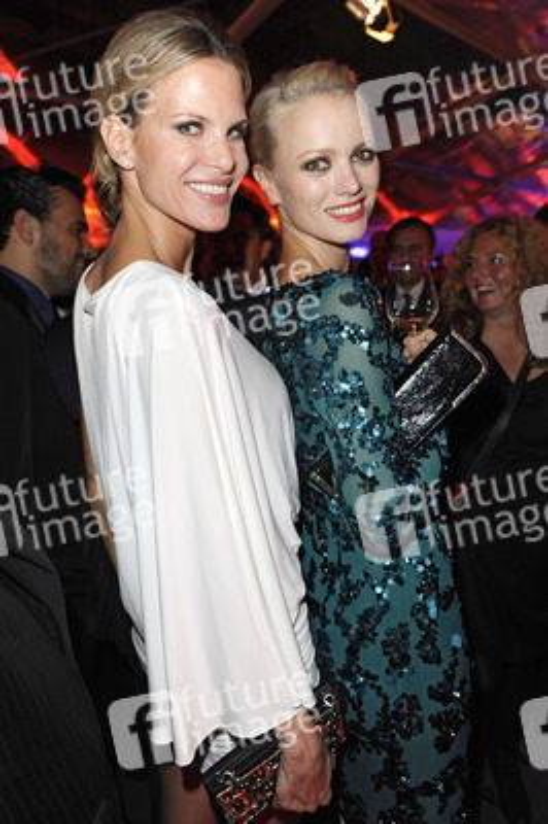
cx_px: 274
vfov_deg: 65.5
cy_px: 412
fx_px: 640
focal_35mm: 28
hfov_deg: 46.3
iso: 1250
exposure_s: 1/30
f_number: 5
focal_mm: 28
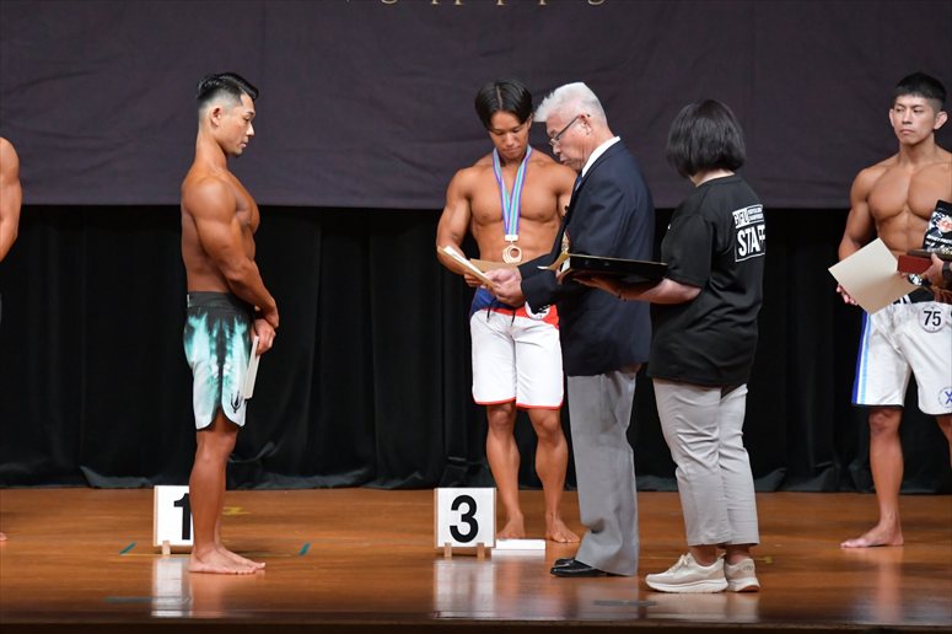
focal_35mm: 255
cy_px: 317
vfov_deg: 5.4
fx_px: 6740
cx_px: 476
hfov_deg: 8.1
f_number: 5.6
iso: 5000
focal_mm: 170
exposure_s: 1/400
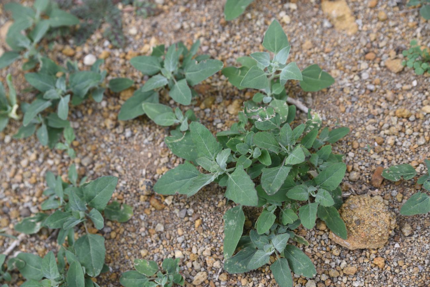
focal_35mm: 56
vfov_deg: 24.2
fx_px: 669
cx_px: 215
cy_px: 144
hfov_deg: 35.6
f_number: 5.6
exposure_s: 1/125
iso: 320
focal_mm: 56
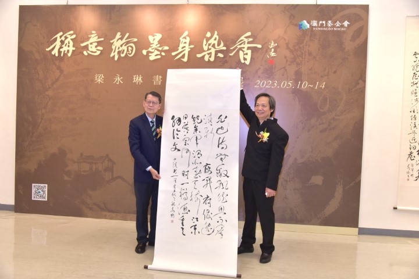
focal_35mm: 30
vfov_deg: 43.6
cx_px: 210
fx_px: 349
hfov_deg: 61.9
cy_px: 140
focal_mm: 30
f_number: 5
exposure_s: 1/100
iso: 1250
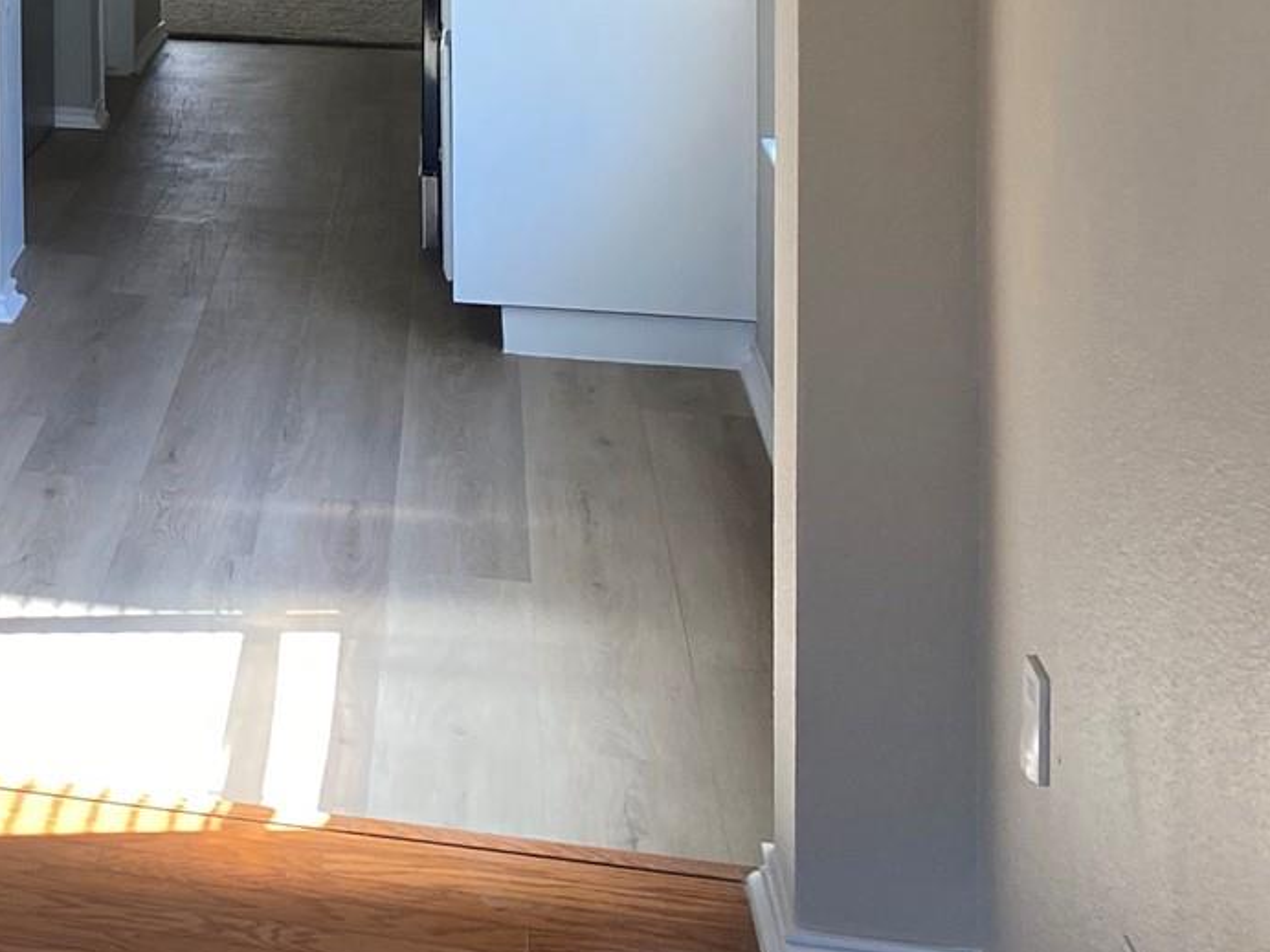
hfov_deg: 21.5
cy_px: -268
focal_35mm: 77
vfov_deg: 17.9
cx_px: -595
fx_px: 2825
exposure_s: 1/121
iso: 125
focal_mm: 4.25
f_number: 1.8
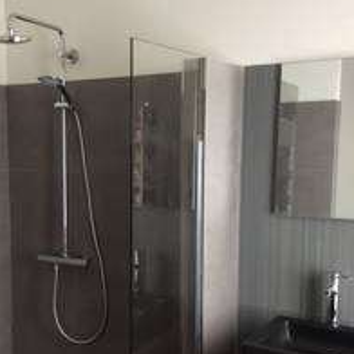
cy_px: 215
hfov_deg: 32.4
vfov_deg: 32.7
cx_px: 103
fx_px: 602
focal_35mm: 52
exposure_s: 1/25
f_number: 2.4
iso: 50
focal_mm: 3.3
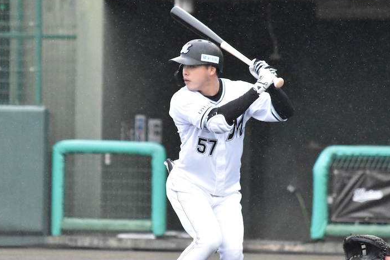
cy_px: 121
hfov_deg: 3.1
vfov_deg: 2.1
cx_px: 190
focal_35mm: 658
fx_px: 7129
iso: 10000
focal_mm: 300
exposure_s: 1/3200
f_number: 7.1
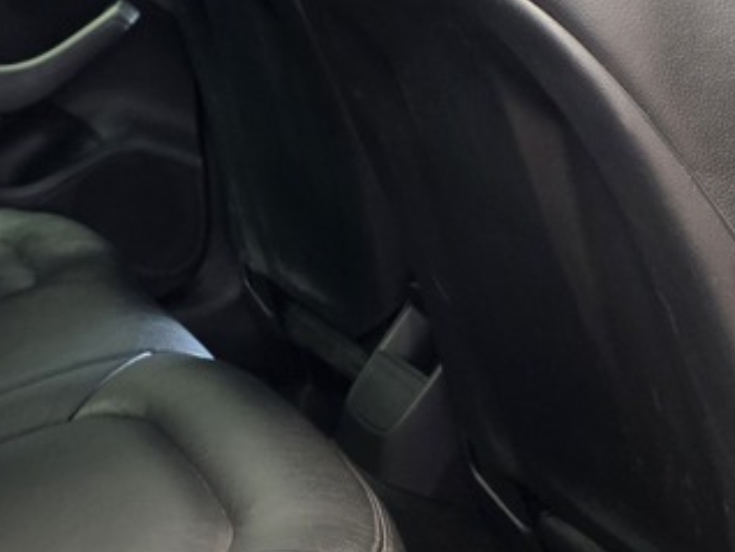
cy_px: 111
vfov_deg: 19.7
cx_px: 300
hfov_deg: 26.3
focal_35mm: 74
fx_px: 1572
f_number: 1.7
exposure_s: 1/100
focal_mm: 6.25
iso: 320
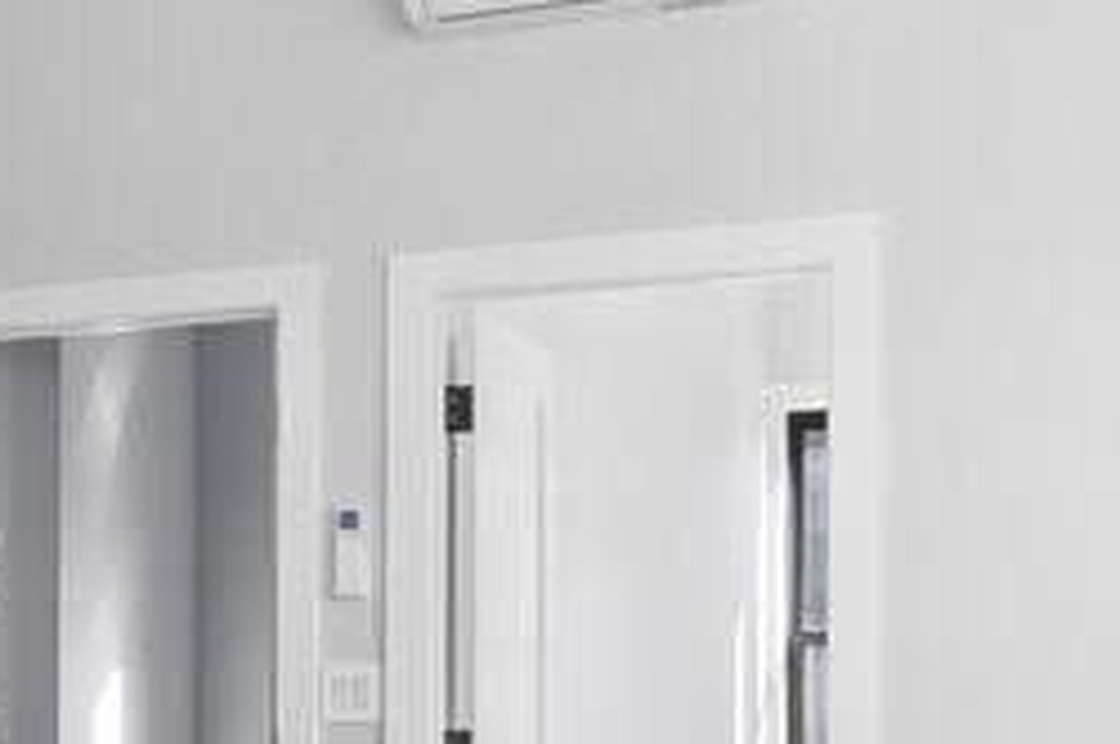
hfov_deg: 23.1
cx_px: -36
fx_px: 2610
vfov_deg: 15.9
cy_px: 757
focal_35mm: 84
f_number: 11
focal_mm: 14
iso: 400
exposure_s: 1/5
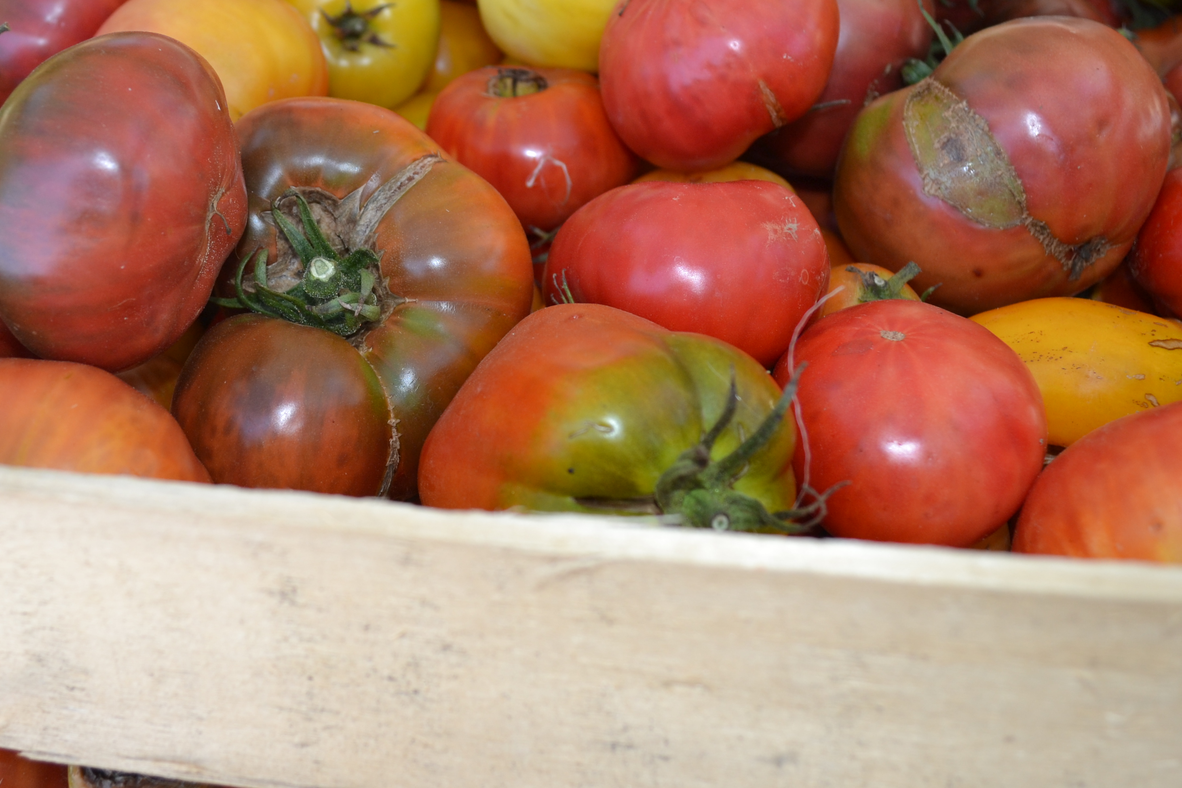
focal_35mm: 52
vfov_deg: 25.9
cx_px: 435
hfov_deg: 37.9
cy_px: 279
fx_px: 1707
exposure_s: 1/200
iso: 160
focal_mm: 22
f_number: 3.8
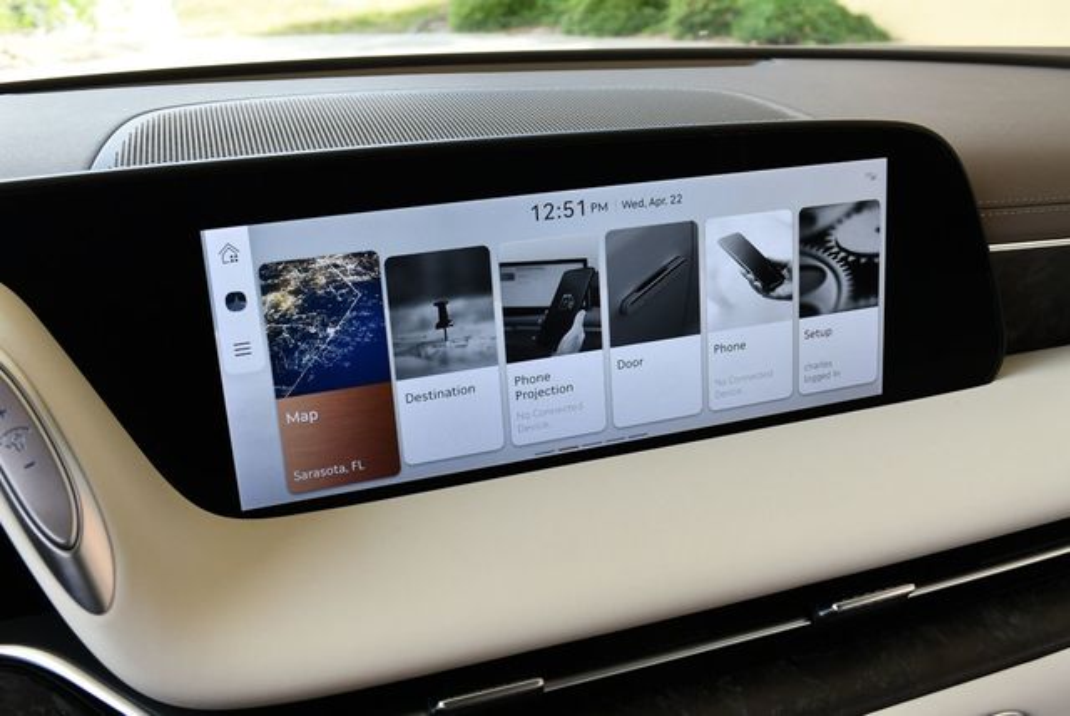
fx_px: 1071
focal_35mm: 36
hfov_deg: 53.1
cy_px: 358
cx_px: 535
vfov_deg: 36.9
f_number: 5
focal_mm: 18
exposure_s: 1/250
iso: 400
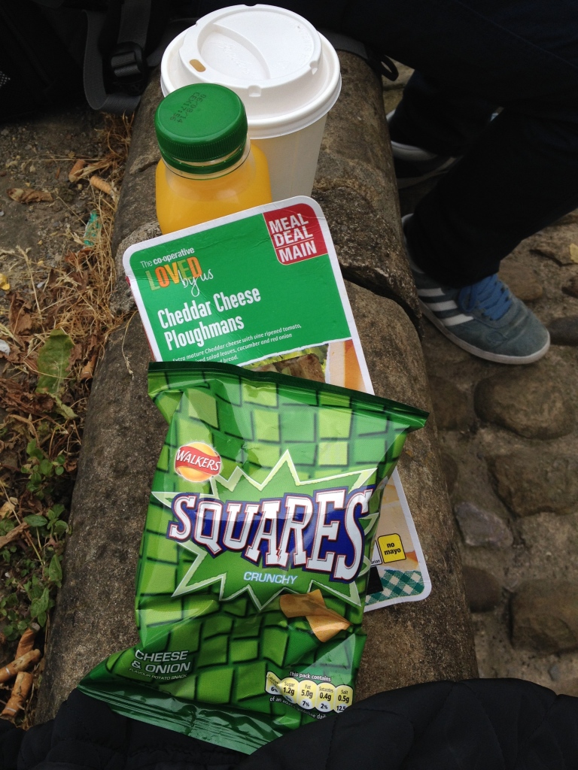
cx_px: 289
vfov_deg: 52.6
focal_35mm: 35
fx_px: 779
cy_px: 385
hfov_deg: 40.7
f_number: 2.4
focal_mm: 4.28
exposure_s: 1/836
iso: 50
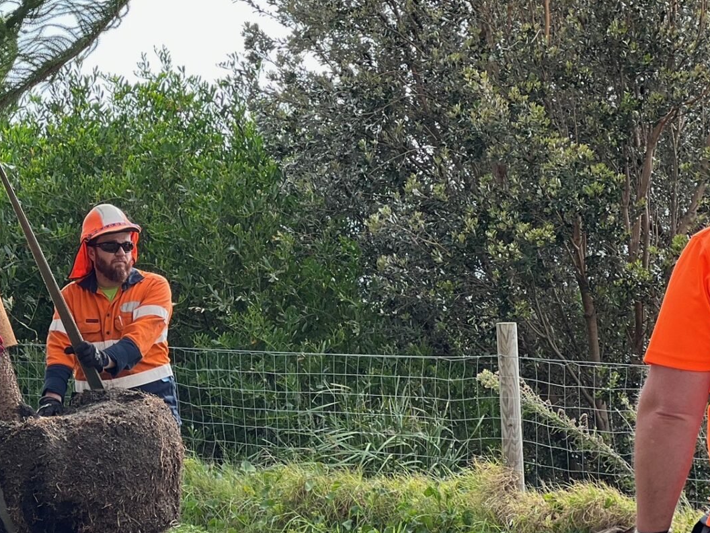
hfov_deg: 14.0
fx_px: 2872
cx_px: 93
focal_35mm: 140
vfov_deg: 10.6
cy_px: 244
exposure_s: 1/182
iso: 32
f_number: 2.8
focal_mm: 9
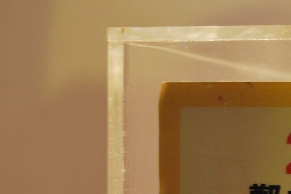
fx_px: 1343
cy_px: 209
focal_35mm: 166
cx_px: 307
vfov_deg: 8.2
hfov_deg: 12.2
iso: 800
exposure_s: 1/15
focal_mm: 48
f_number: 5.6
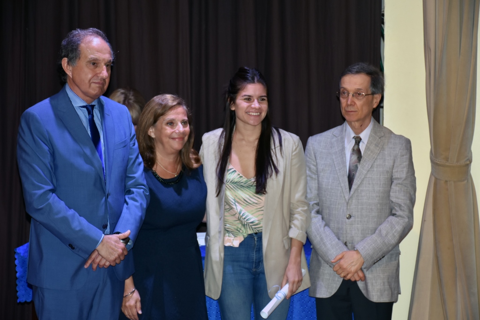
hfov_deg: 19.5
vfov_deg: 13.0
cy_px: 160
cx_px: 240
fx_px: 1400
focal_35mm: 105
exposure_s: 1/60
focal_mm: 70
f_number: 5
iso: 400
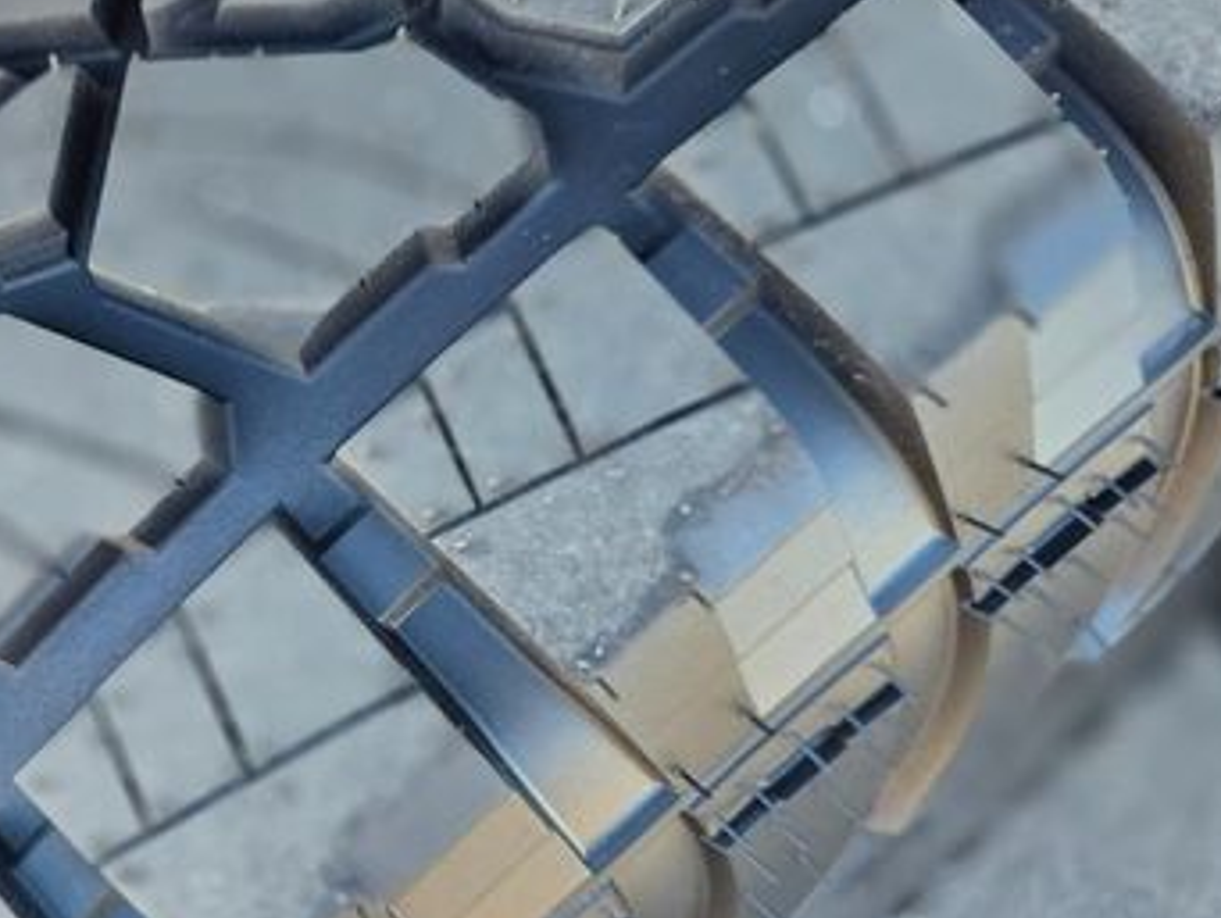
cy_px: 493
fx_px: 1518
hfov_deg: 40.6
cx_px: 129
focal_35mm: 43
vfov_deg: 33.6
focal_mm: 6.3
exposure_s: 1/180
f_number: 1.7
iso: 125
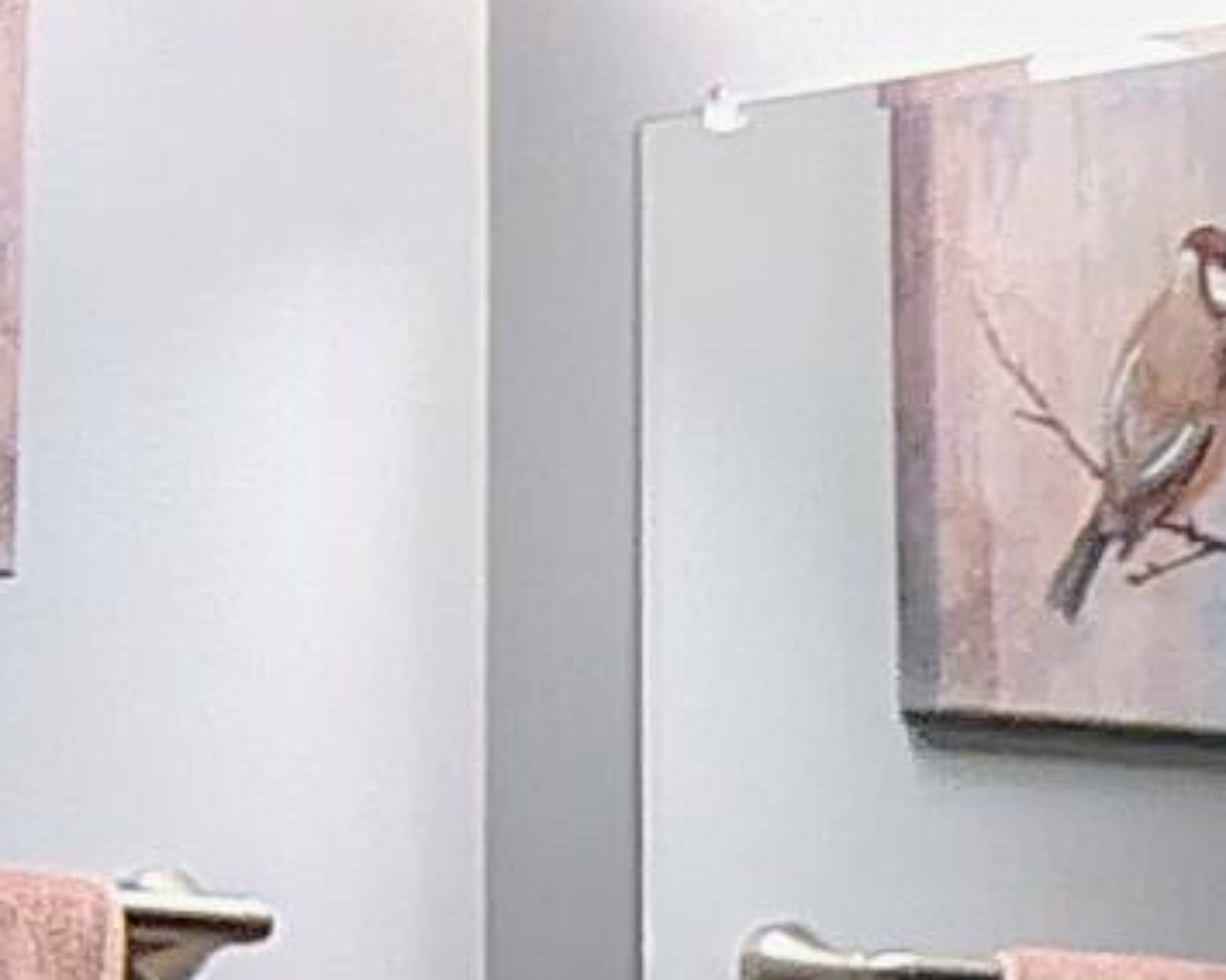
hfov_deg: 13.7
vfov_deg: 11.2
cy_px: 1498
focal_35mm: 132
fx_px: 4790
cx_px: 1830
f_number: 2.2
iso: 359
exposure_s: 1/40
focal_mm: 2.13
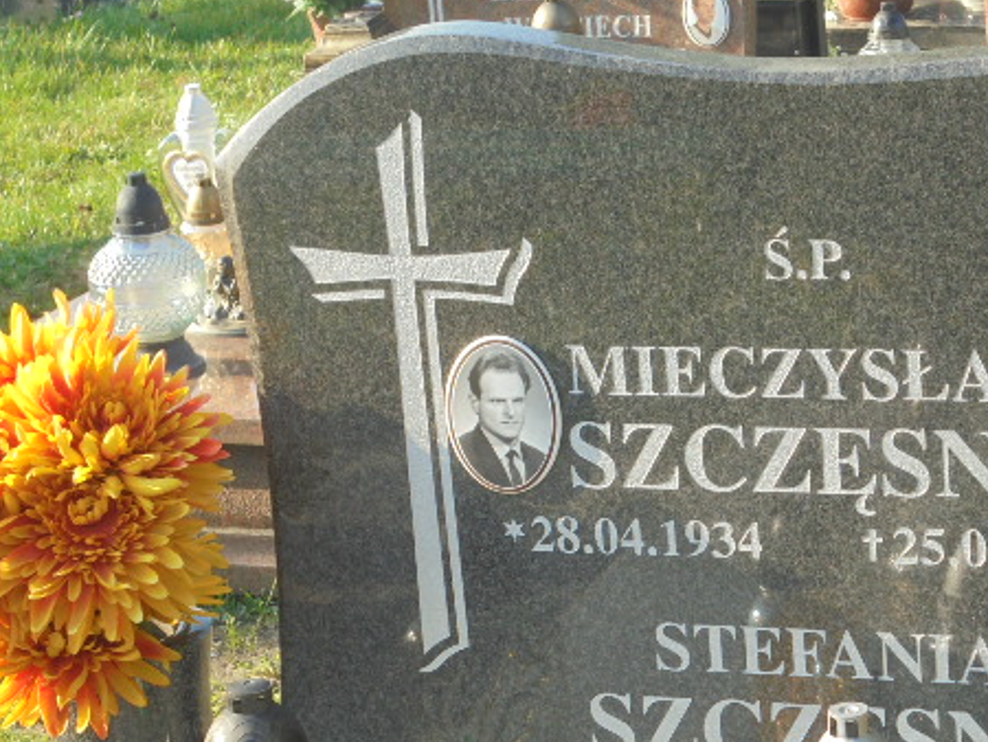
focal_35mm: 118
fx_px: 3370
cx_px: 685
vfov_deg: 12.5
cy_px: 498
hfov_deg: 16.6
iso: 100
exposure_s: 1/80
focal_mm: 14.9
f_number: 6.7
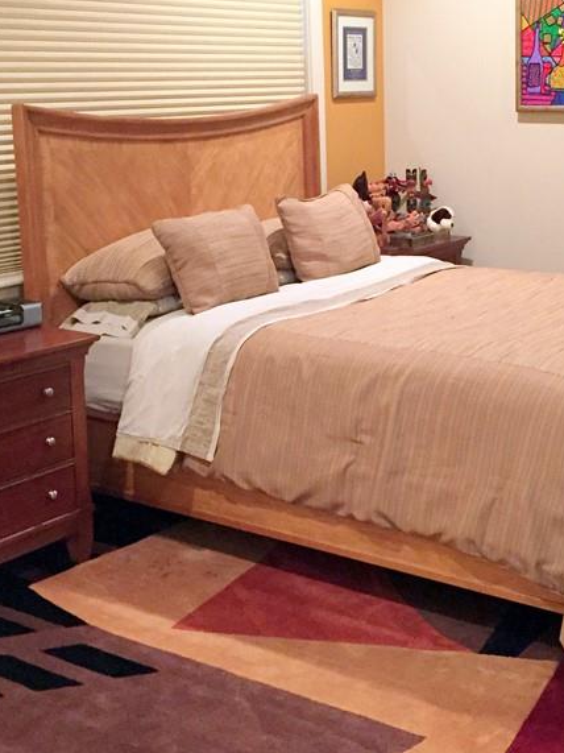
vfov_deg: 36.5
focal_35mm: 52
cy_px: 268
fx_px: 1130
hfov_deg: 27.9
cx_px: 372
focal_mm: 4.15
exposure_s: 1/24
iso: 250
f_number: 2.2
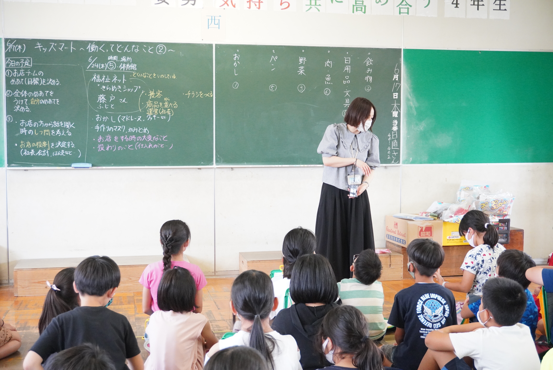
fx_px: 715
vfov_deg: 29.0
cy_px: 185
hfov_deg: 42.3
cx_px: 276
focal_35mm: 46
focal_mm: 31
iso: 4000
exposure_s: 1/125
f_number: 5
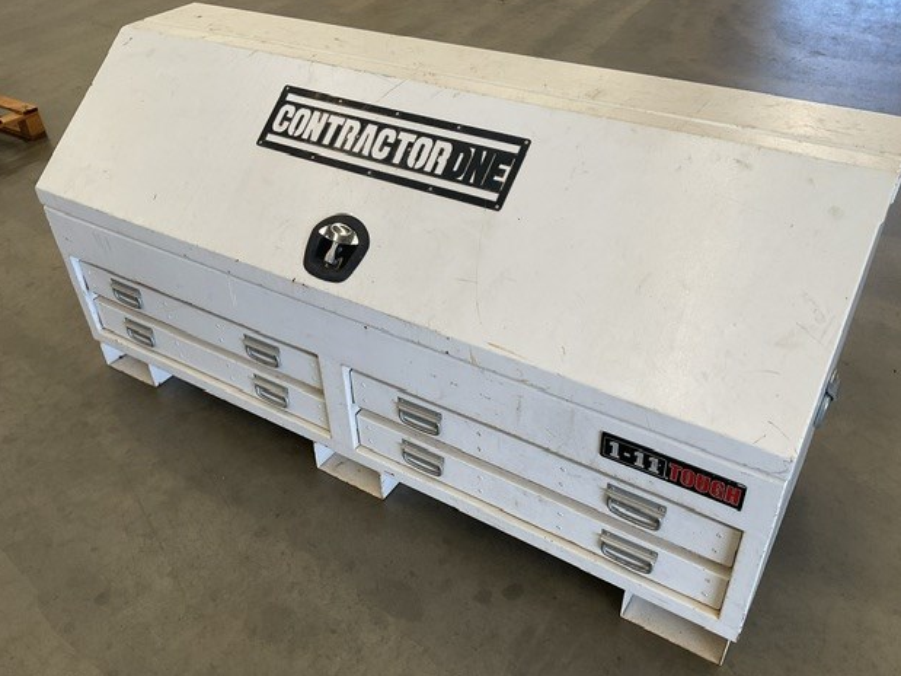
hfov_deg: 60.0
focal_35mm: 30
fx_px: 781
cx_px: 459
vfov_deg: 46.8
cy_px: 332
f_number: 1.8
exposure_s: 1/120
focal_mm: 3
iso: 32
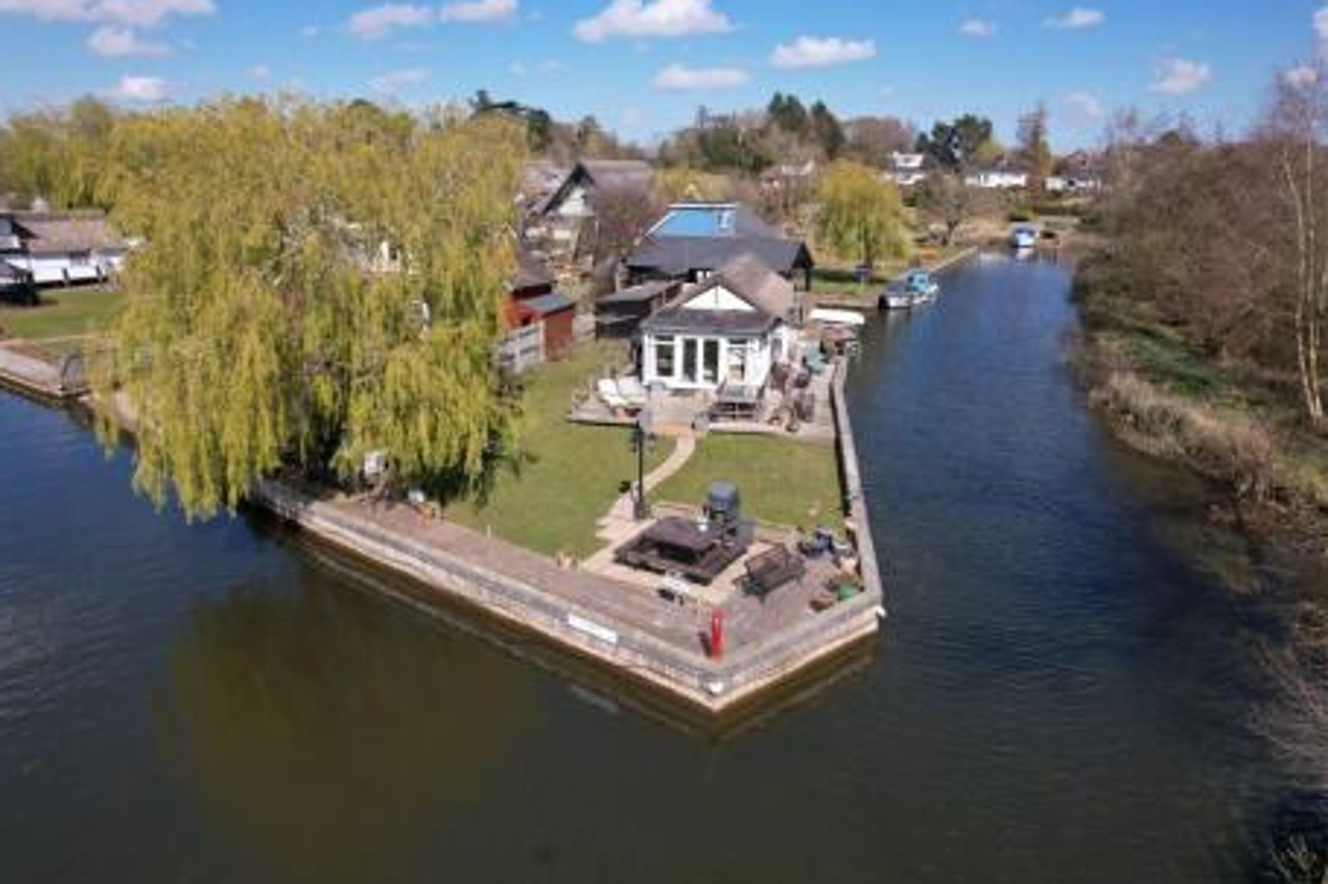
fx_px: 848
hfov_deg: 76.1
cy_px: 427
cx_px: 660
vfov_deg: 55.1
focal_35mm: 23
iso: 110
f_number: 2.8
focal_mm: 8.38
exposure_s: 1/120
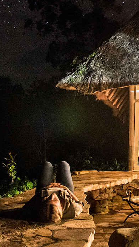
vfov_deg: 35.8
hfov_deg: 19.6
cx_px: 162
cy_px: 93
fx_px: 380
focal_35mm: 58
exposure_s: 3
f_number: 2.8
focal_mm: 20
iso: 1000
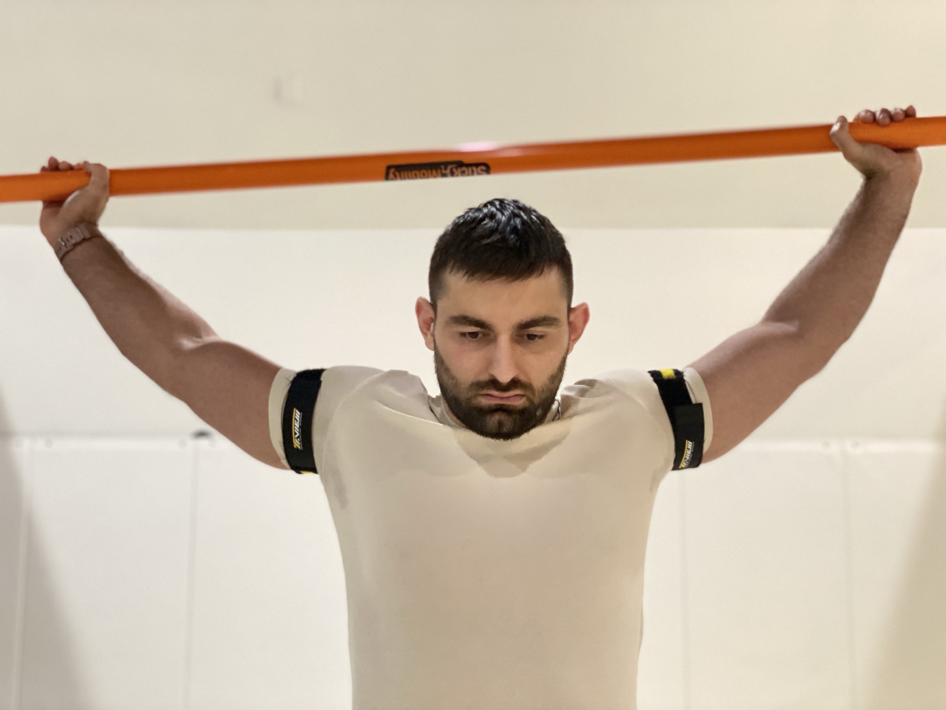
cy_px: 355
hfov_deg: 36.8
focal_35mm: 52
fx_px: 1421
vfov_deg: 28.0
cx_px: 473
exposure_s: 1/40
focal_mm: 6
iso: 400
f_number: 2
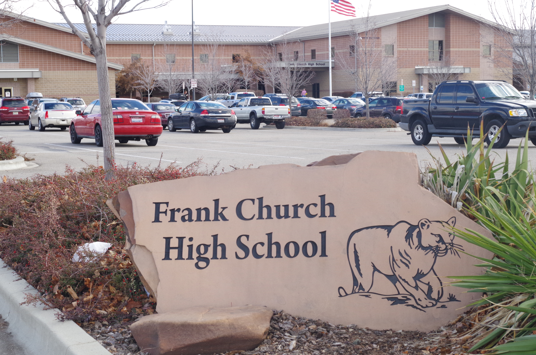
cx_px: 268
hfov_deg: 33.5
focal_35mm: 60
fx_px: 891
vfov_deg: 22.5
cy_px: 178
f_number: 11
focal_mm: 40
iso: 800
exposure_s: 1/200
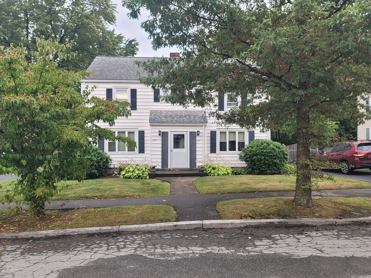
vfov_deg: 54.9
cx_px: 186
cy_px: 139
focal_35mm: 25
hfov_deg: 69.4
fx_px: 268
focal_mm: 7
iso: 25
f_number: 1.8
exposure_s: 1/120
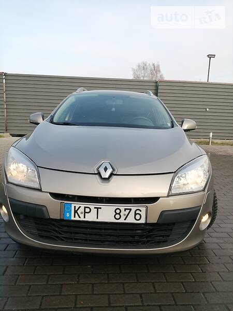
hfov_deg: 53.1
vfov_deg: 67.3
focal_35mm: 26
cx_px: 116
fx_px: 233
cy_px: 156
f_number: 1.8
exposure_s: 1/637
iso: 50
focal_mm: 3.6
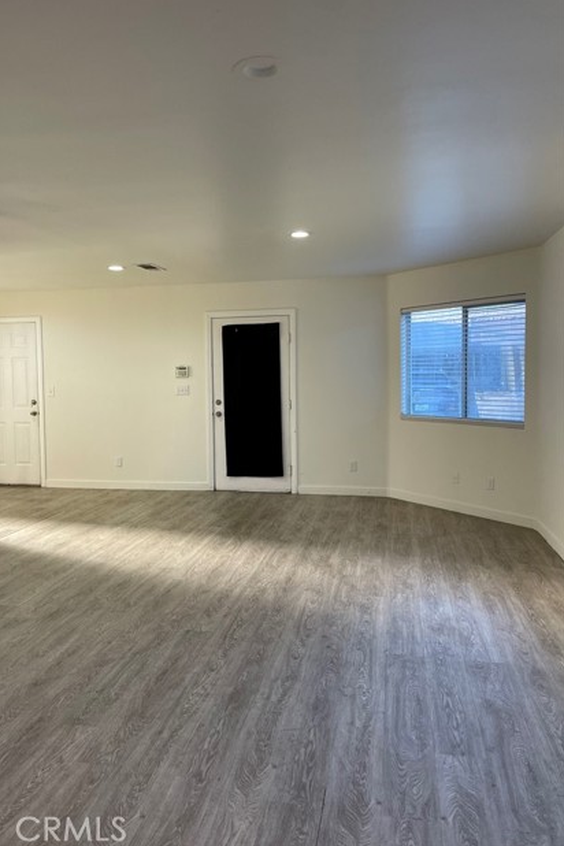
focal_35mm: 28
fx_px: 658
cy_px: 411
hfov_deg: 46.2
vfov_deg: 65.5
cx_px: 238
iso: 125
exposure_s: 1/120
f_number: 1.6
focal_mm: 4.2
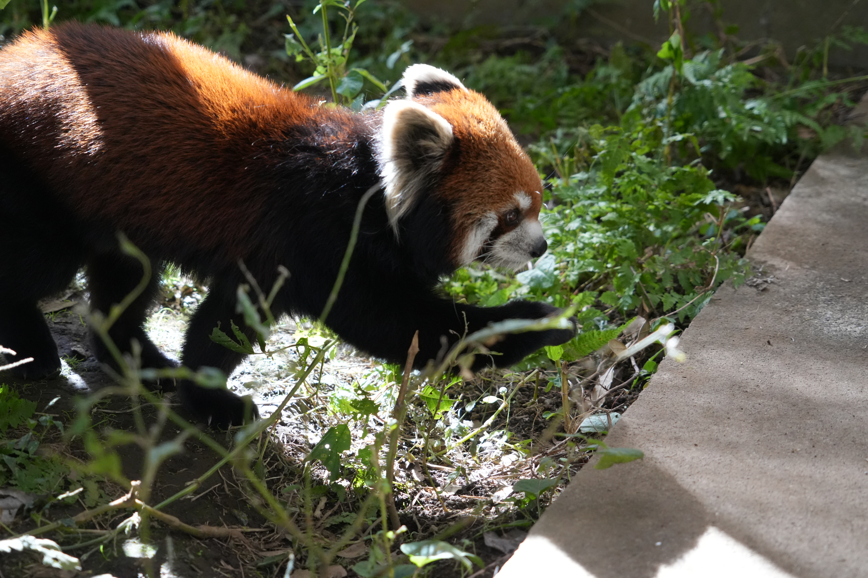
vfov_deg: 15.7
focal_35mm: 87
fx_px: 2098
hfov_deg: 23.4
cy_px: 289
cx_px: 434
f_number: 5.6
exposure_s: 1/800
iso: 5000
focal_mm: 87
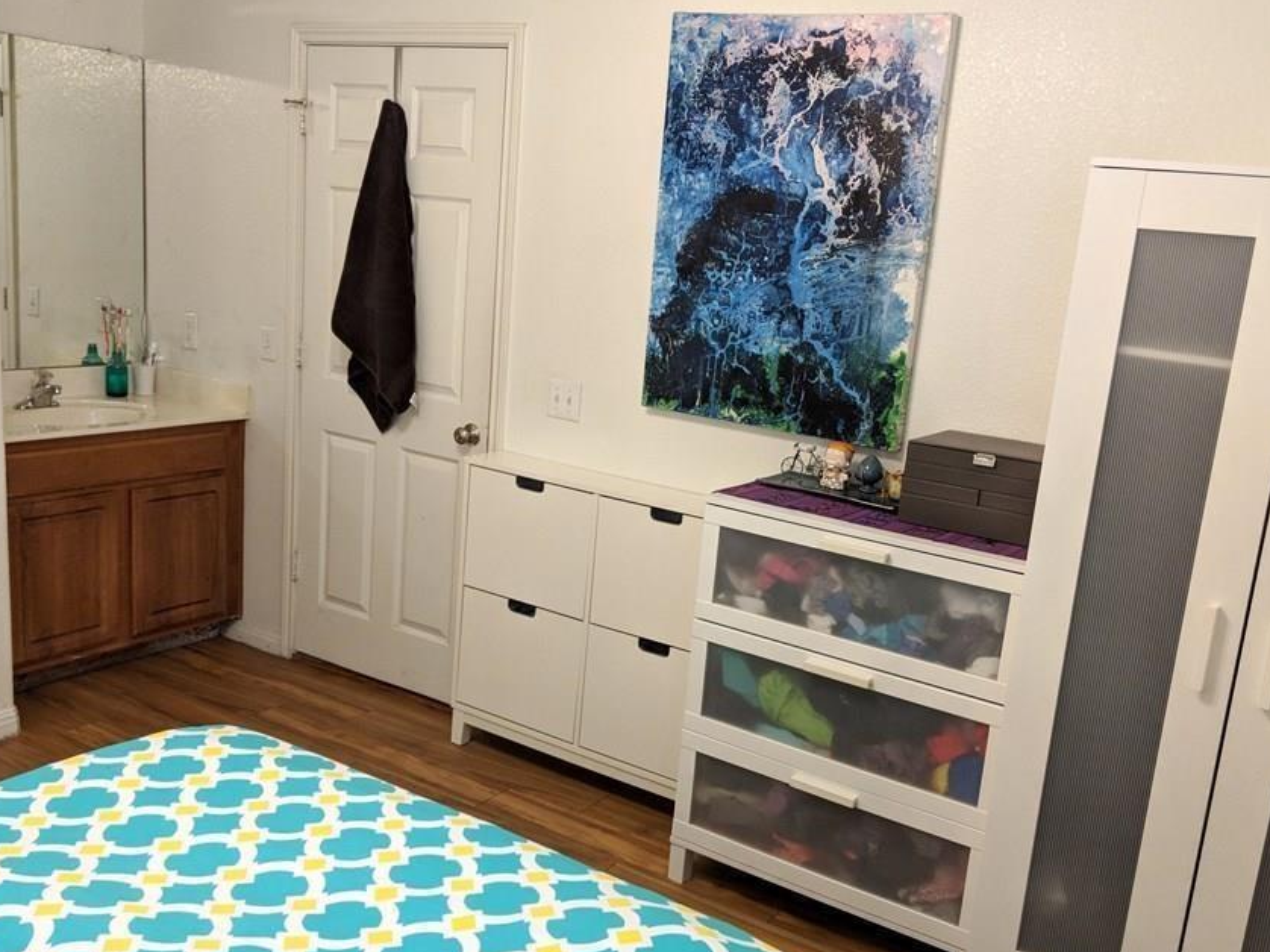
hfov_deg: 55.3
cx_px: 682
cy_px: 526
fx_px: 1210
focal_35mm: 33
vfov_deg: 42.9
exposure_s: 1/60
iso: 246
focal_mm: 4.44
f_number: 1.8
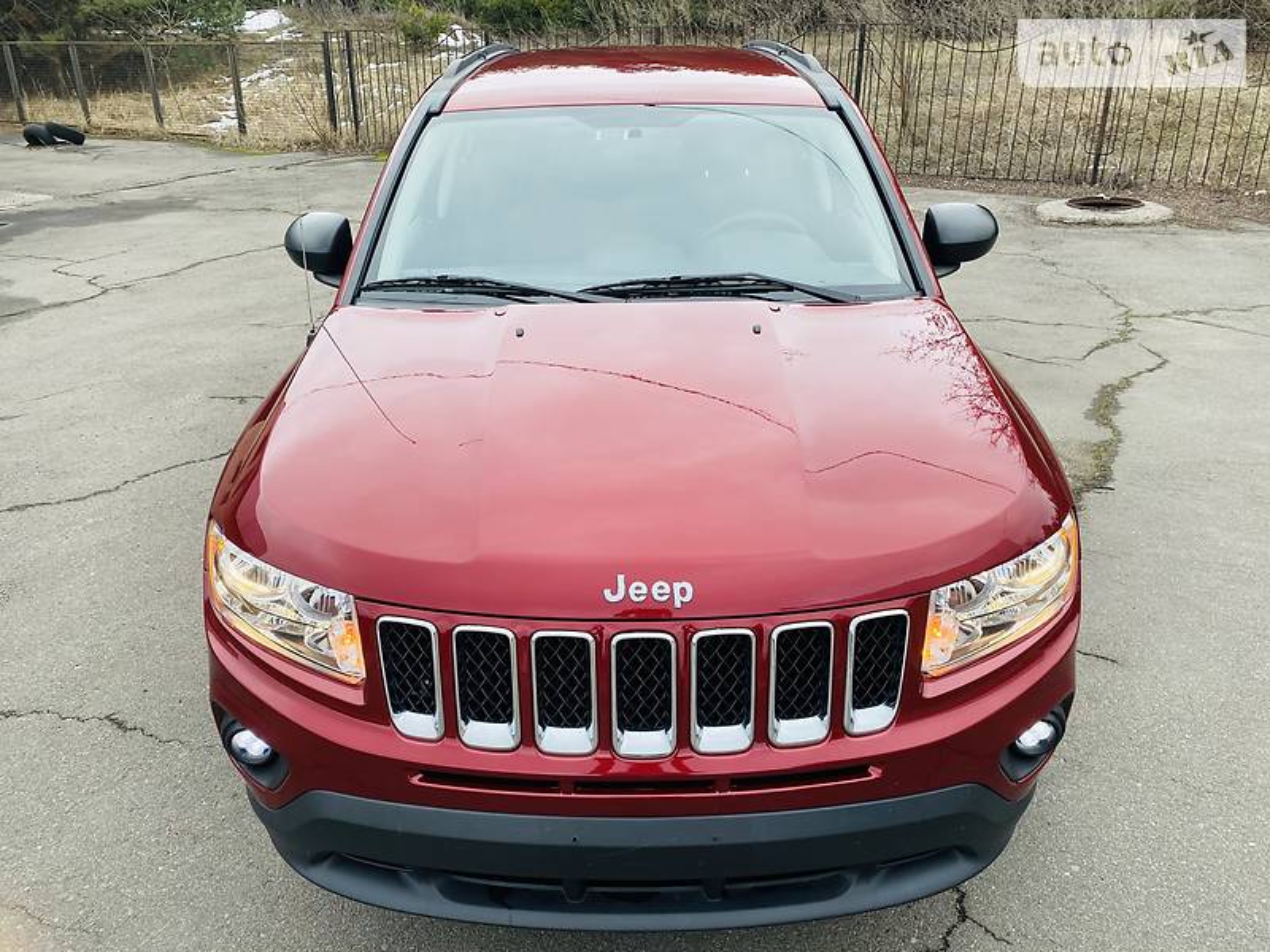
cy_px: 476
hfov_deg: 67.3
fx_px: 954
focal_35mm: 26
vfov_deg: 53.1
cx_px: 635
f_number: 1.8
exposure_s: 1/224
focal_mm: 4.2
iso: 32
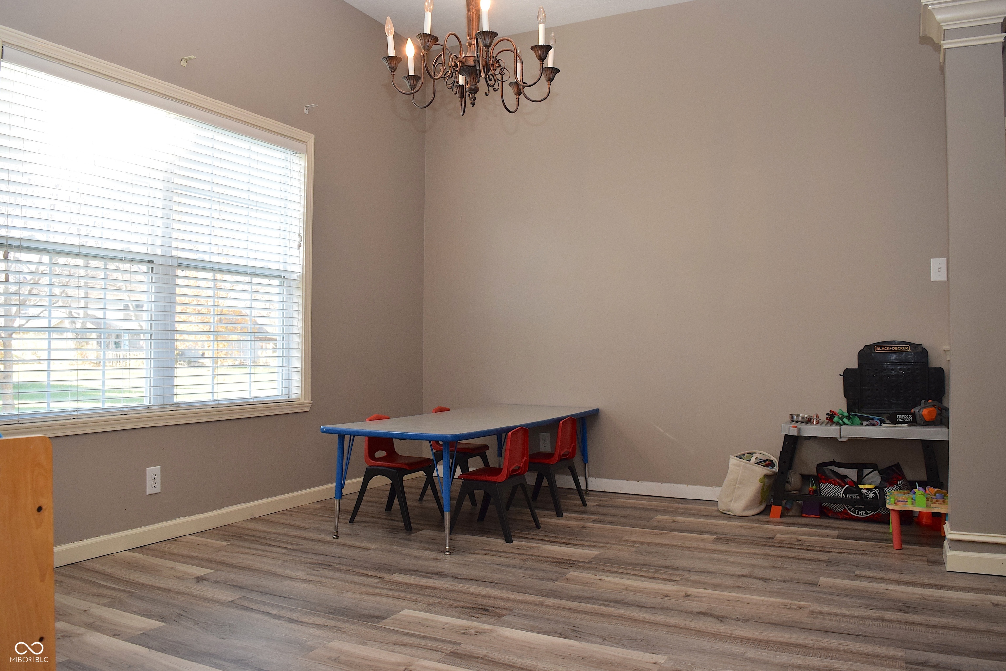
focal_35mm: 27
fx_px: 755
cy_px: 336
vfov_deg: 48.0
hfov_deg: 67.4
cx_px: 503
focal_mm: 18
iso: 800
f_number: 5.6
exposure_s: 1/125
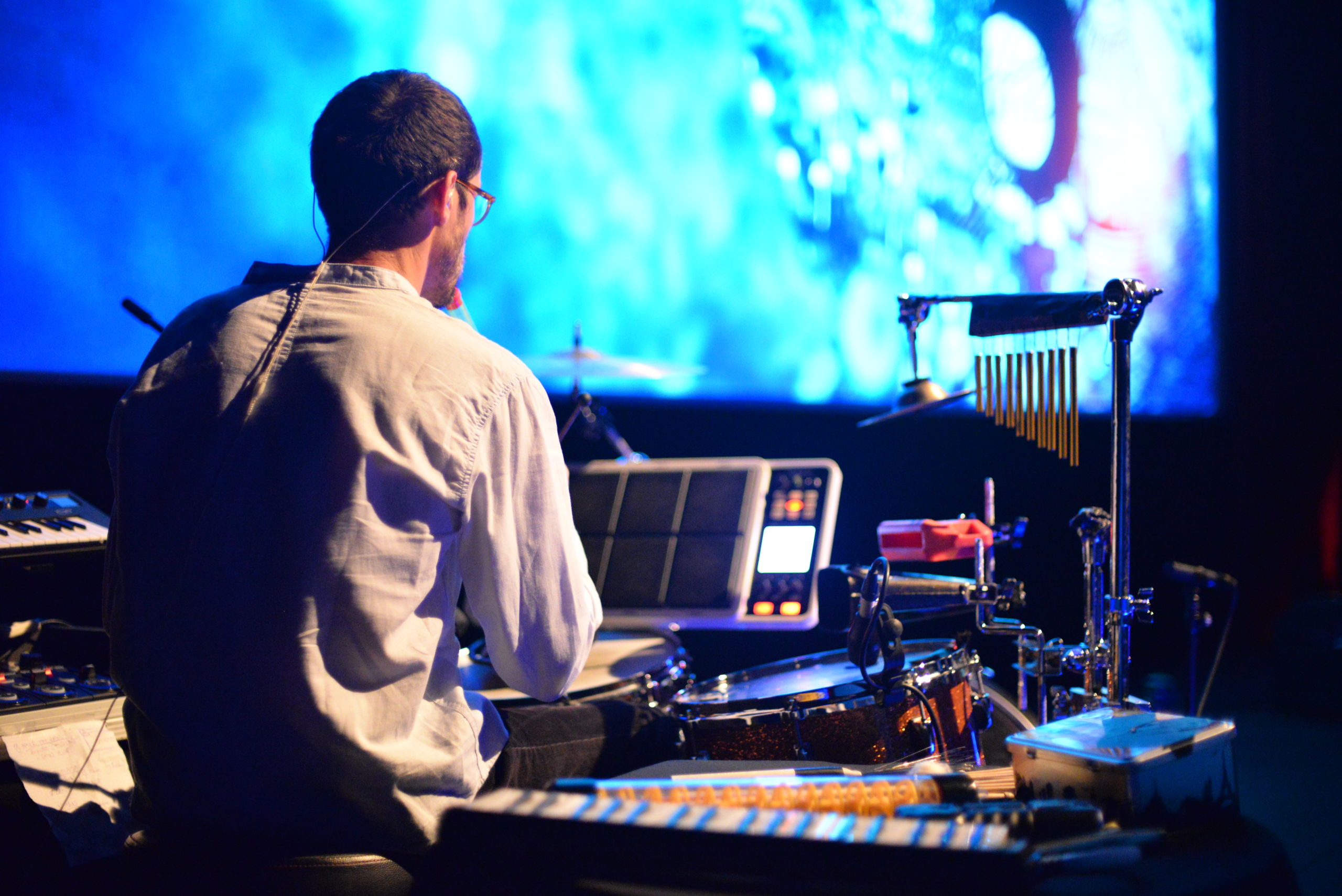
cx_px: 671
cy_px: 448
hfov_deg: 39.6
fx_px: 1865
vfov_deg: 27.0
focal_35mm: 50
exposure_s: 1/125
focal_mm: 50
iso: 6400
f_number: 1.4
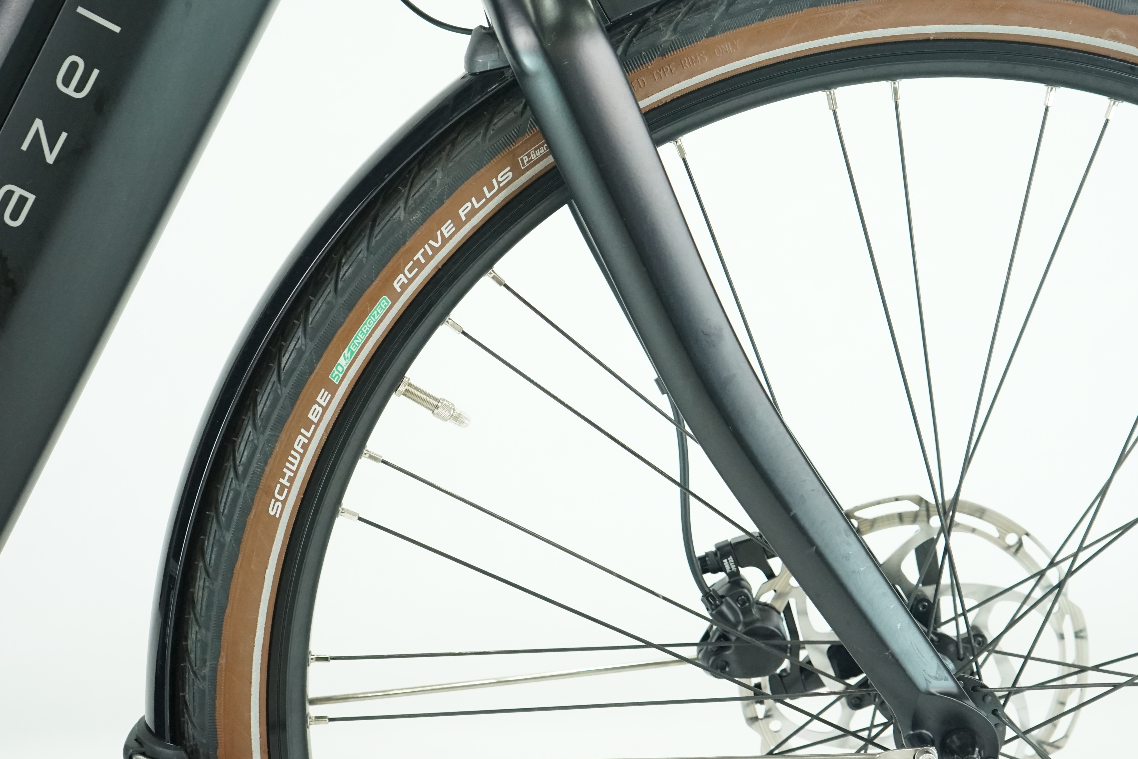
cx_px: 630
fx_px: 1612
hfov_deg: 38.8
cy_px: 251
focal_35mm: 51
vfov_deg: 26.3
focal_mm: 37
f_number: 5
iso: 2500
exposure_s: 1/200
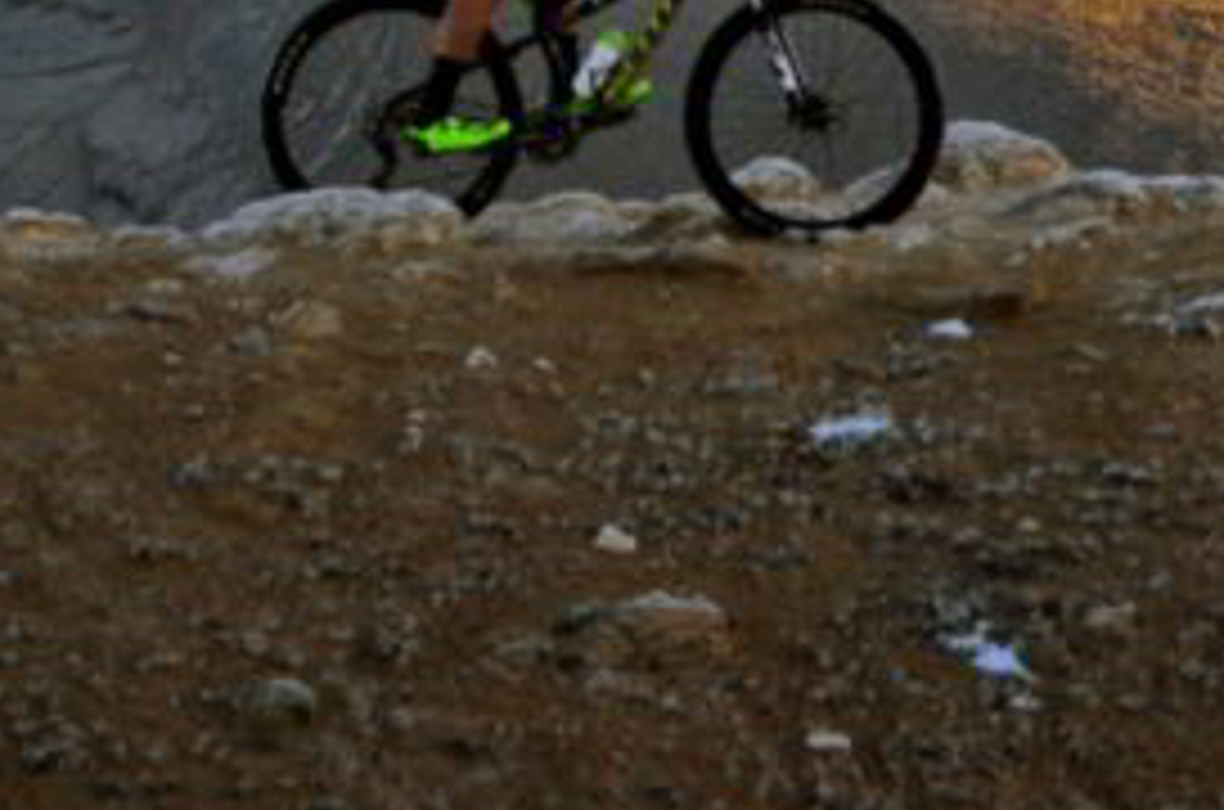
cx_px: 1750
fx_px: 18211
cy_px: -166
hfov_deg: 3.8
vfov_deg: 2.5
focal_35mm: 537
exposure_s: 1/320
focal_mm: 95
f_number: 8
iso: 640
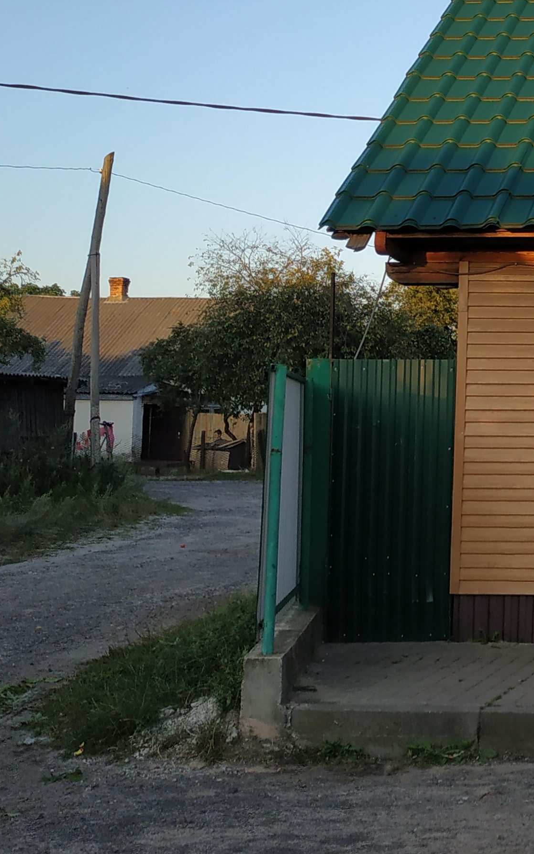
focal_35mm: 57
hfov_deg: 19.4
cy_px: 318
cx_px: 830
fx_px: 1327
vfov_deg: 35.5
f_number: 1.9
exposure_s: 1/414
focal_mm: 3.94
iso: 100
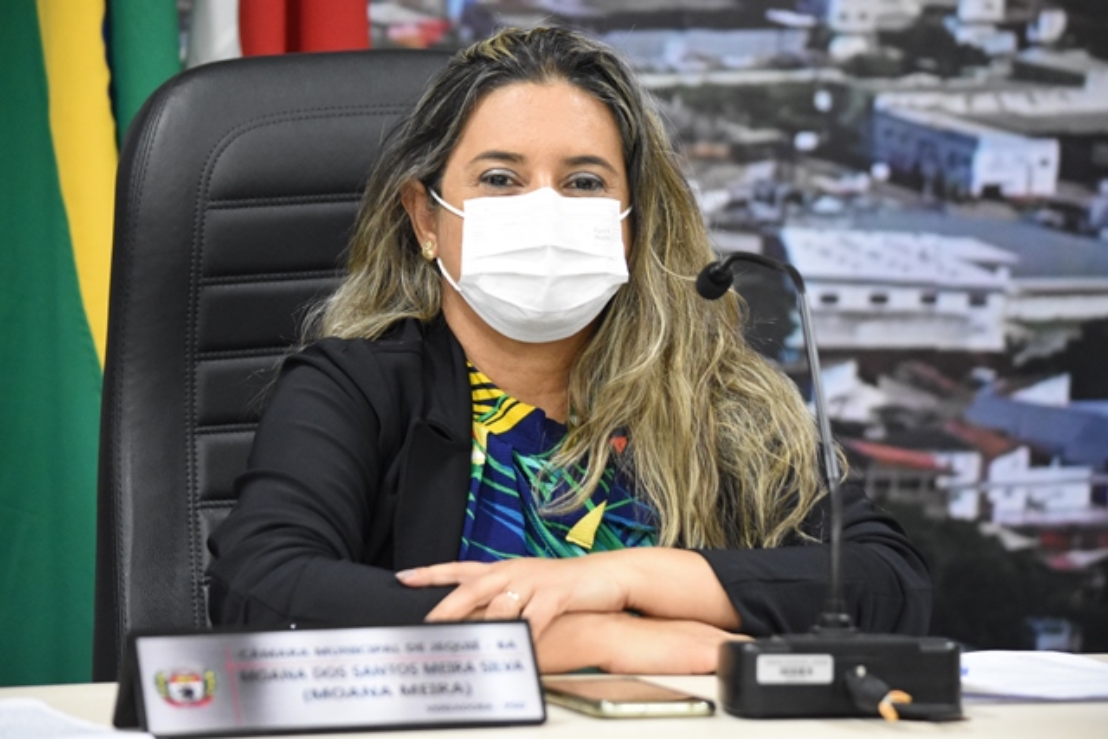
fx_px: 3971
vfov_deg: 10.6
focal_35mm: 129
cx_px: 554
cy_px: 370
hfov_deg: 15.9
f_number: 4.5
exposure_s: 1/60
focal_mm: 86
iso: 4000
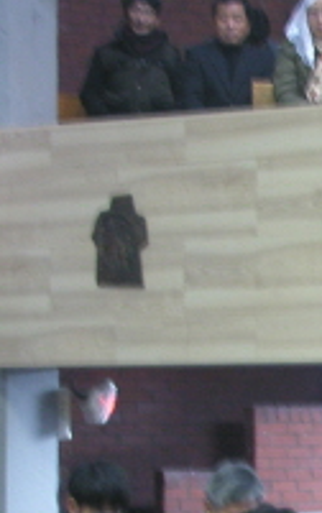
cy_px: 527
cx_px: 728
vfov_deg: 12.4
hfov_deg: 7.5
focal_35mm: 166
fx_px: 2326
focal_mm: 11.5
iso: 100
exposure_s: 1/6
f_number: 2.5
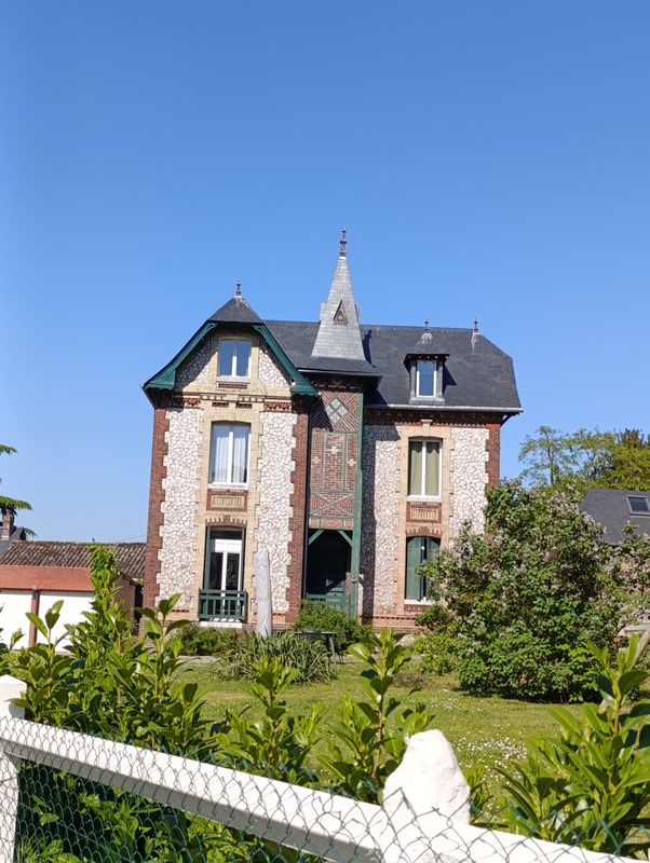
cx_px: 325
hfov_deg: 59.0
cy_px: 432
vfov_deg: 73.9
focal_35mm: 23
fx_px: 575
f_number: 1.6
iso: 50
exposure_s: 1/687
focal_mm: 6.14
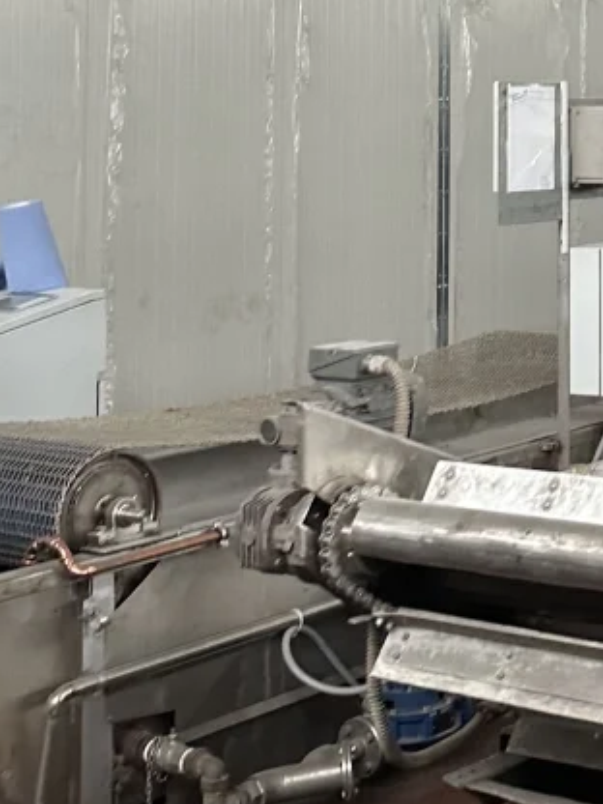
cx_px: 920
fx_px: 1928
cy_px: -33
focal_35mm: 83
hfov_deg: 16.2
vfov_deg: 22.5
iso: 160
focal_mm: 6.86
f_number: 1.78
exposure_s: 1/121
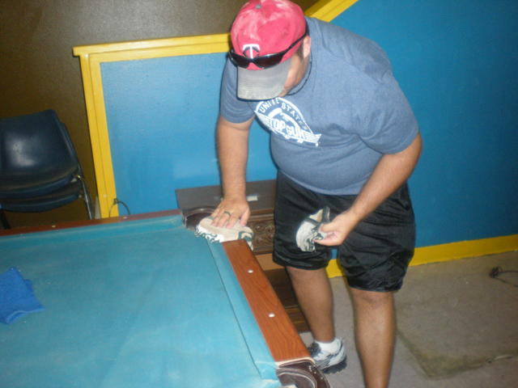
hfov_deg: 49.0
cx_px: 259
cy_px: 194
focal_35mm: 38
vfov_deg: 37.7
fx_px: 569
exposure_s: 1/60
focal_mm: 6.3
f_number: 3.1
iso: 294
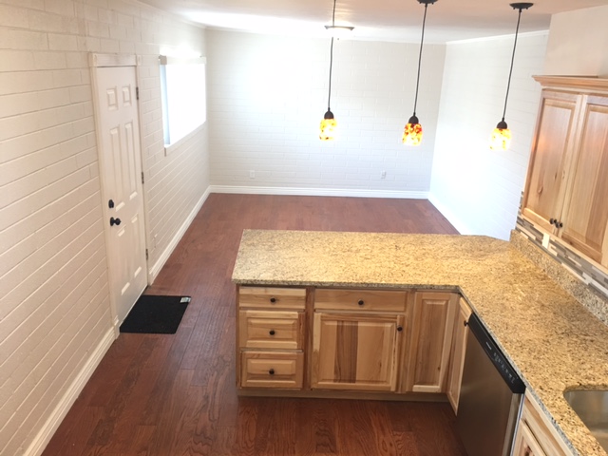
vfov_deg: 48.2
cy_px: 228
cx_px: 304
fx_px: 509
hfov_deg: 61.7
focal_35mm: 29
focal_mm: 4.15
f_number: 2.2
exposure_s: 1/15
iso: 50
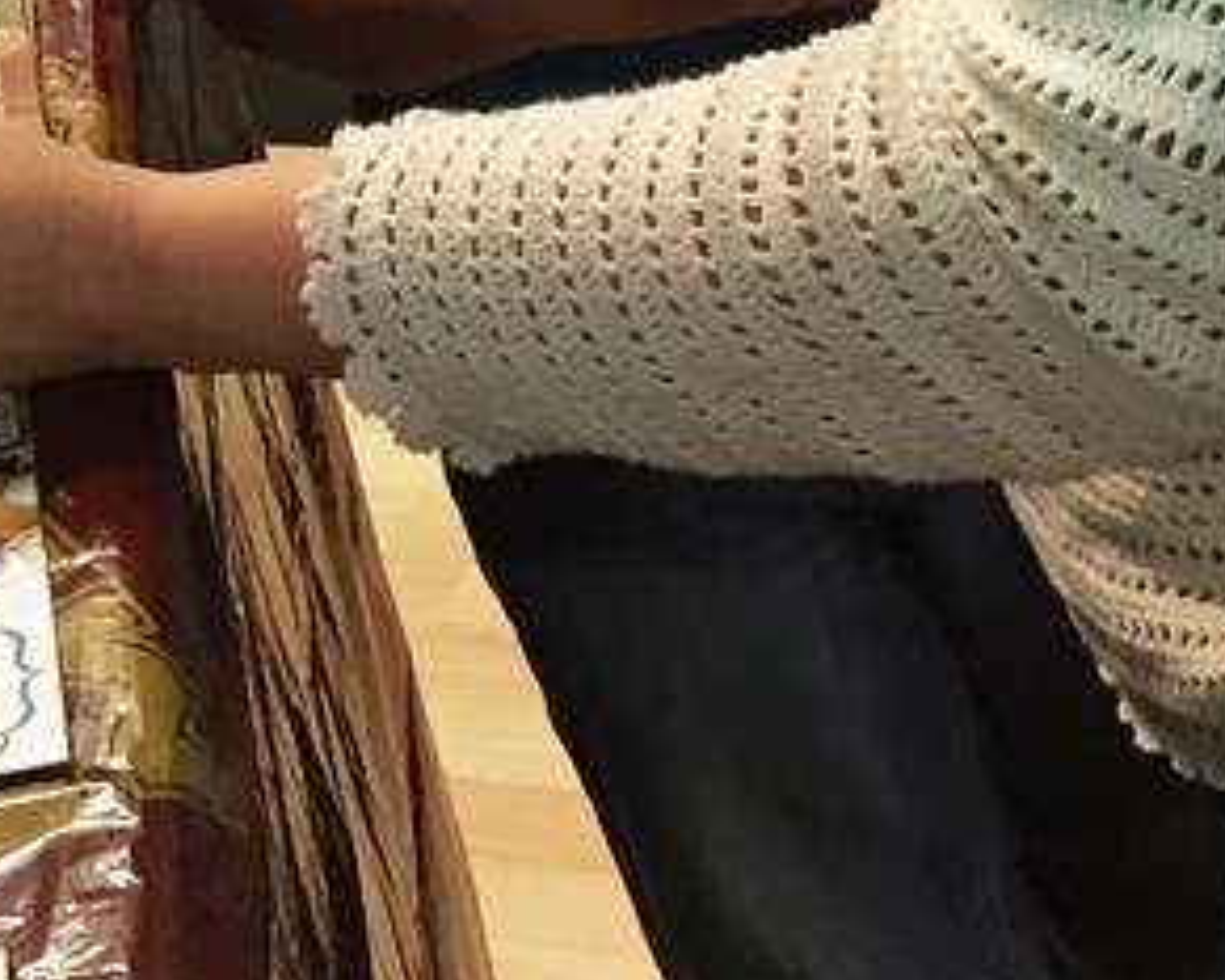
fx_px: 4678
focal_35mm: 129
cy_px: -509
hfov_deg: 13.5
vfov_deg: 11.5
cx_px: -905
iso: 125
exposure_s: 1/30
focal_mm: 4.15
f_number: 2.2
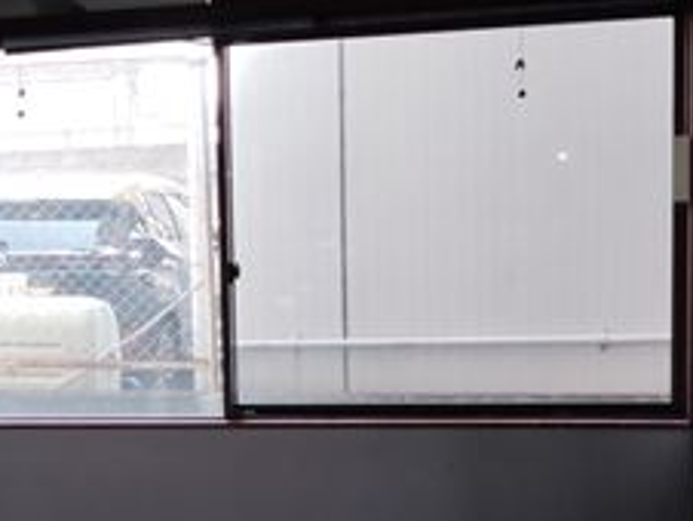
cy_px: 389
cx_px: 61
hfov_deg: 23.2
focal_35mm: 82
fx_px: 1643
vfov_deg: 17.9
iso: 89
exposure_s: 1/50
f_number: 1.8
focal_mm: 4.25
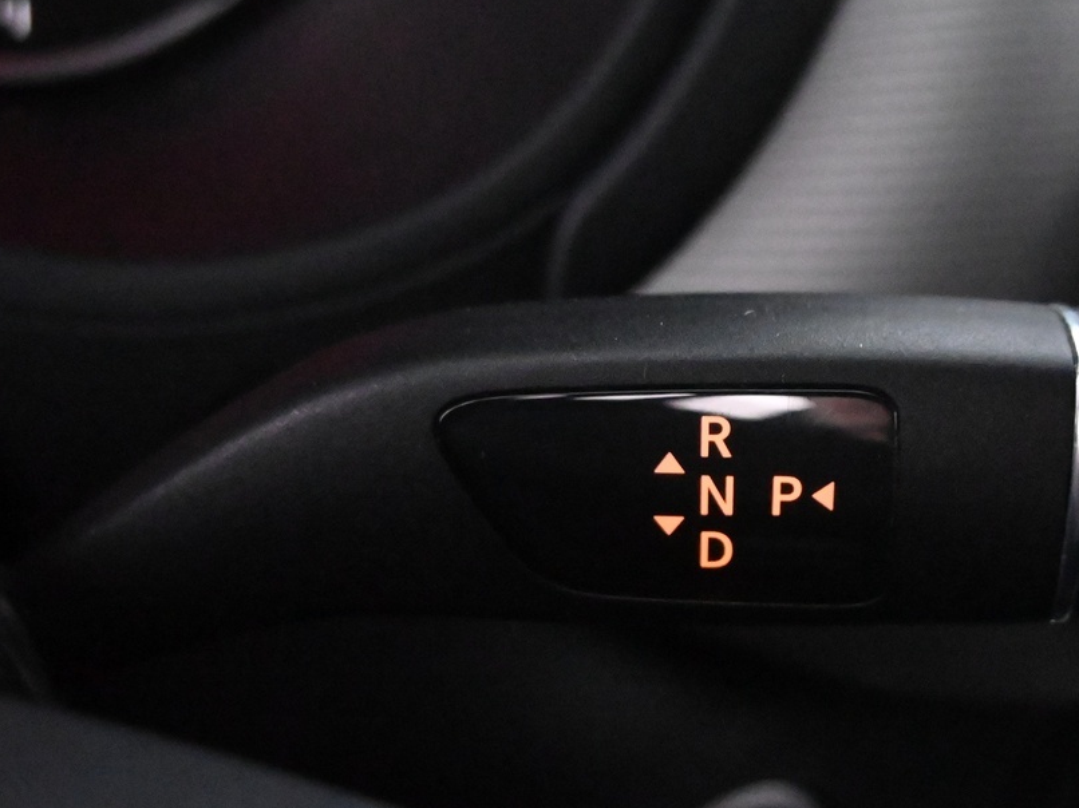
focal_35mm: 145
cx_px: 708
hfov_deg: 13.6
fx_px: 4518
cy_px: 470
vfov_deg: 10.2
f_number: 7.1
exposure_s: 1/80
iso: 12800
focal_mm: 50
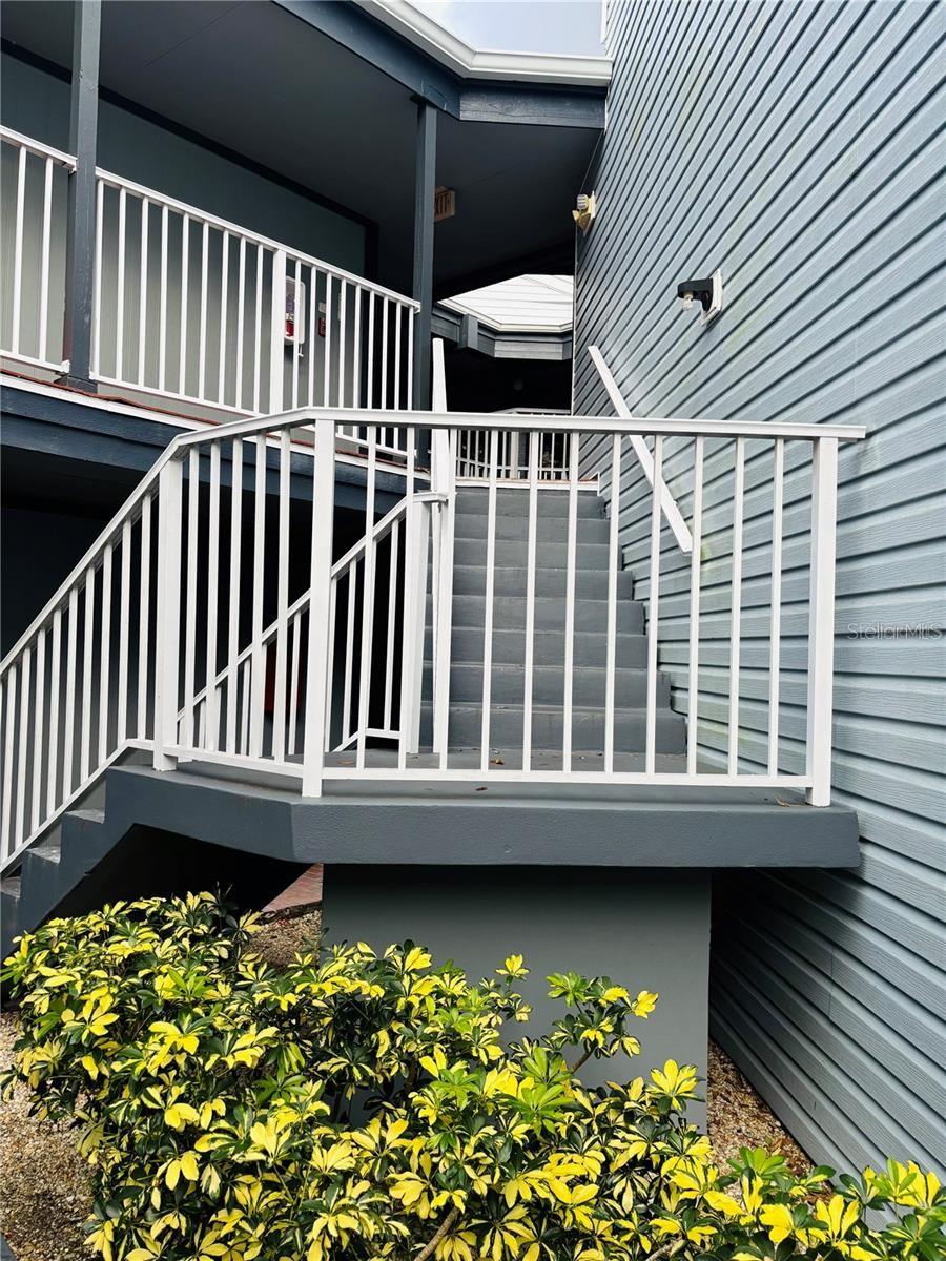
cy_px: 630
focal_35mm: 26
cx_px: 473
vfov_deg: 67.3
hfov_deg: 53.1
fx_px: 947
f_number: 1.6
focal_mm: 5.96
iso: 50
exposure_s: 1/517
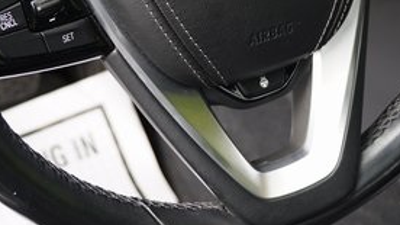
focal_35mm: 105
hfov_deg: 20.2
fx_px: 1113
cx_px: 314
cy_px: -65
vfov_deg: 11.2
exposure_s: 1/30
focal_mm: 18
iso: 200
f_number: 2.8
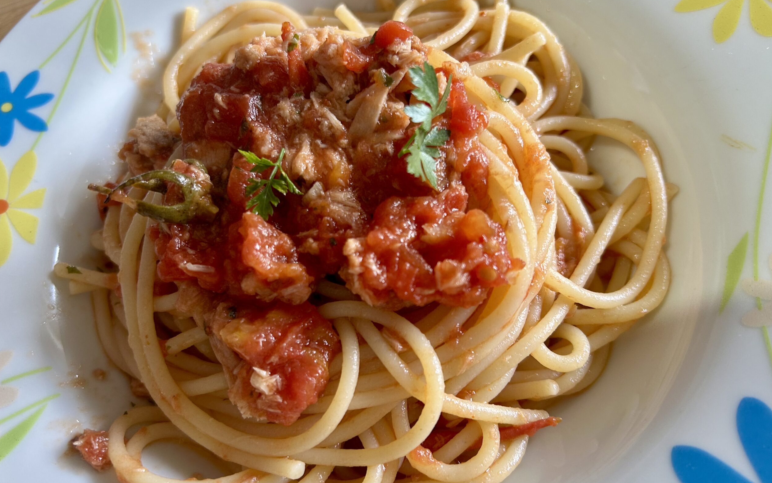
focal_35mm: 28
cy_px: 246
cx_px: 384
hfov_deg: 66.5
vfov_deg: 44.5
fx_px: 589
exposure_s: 1/50
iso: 100
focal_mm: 5.7
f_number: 1.5
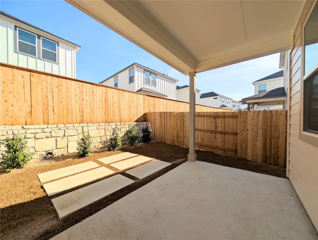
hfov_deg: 110.5
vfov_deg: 94.6
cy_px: 120
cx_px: 159
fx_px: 110
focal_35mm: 12
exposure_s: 1/3922
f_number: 1.7
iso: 54
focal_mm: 2.02
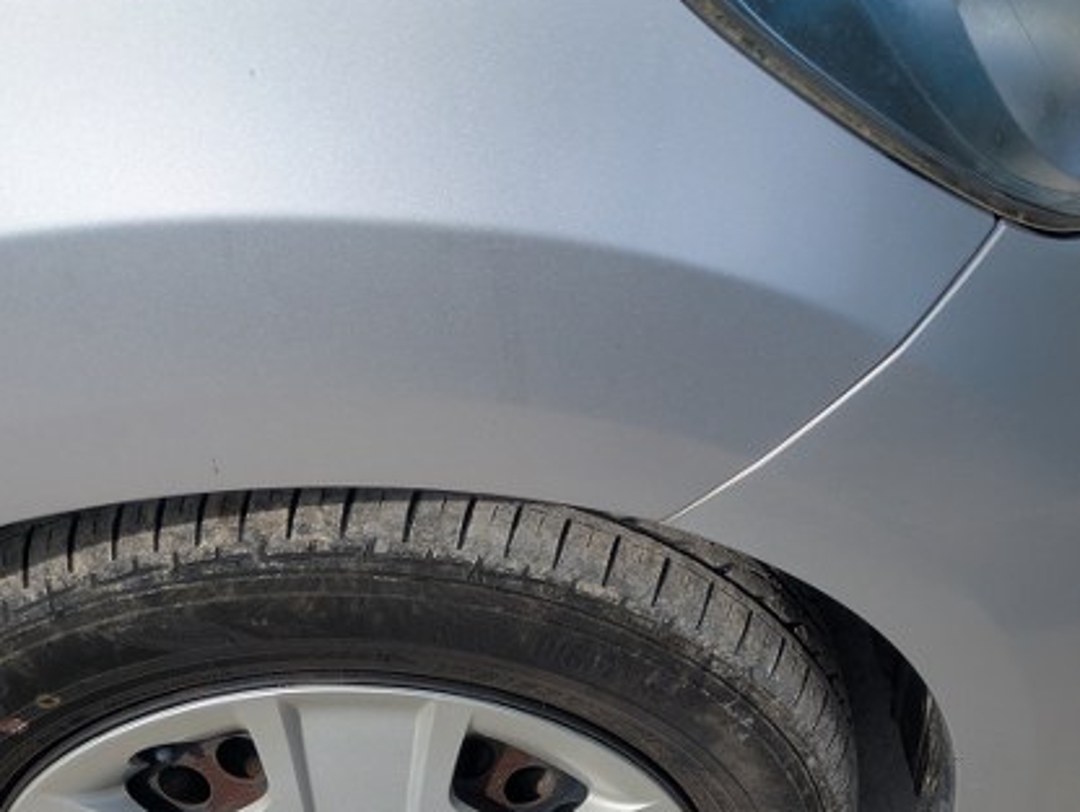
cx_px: 702
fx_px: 1499
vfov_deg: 29.0
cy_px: 739
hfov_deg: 39.2
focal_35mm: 48
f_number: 1.89
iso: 71
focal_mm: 5.43
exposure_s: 1/2841
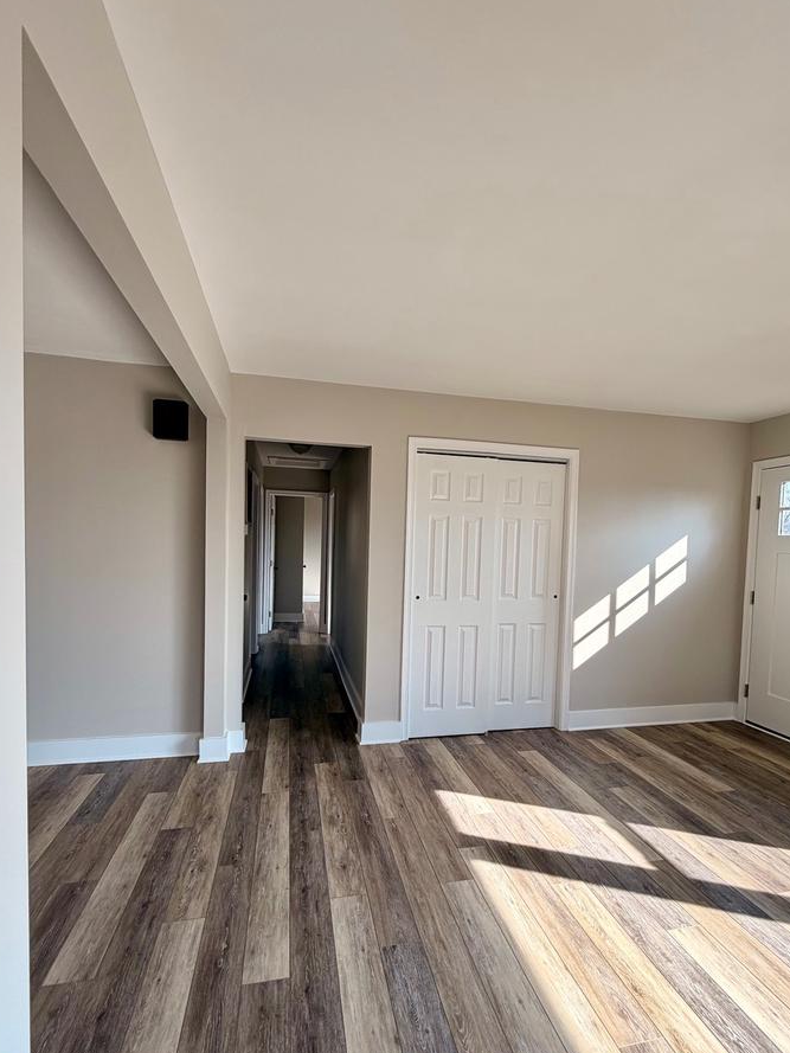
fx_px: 517
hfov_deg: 74.7
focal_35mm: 17
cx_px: 405
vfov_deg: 90.8
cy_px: 572
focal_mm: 2.22
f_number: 2.2
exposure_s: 1/155
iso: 40
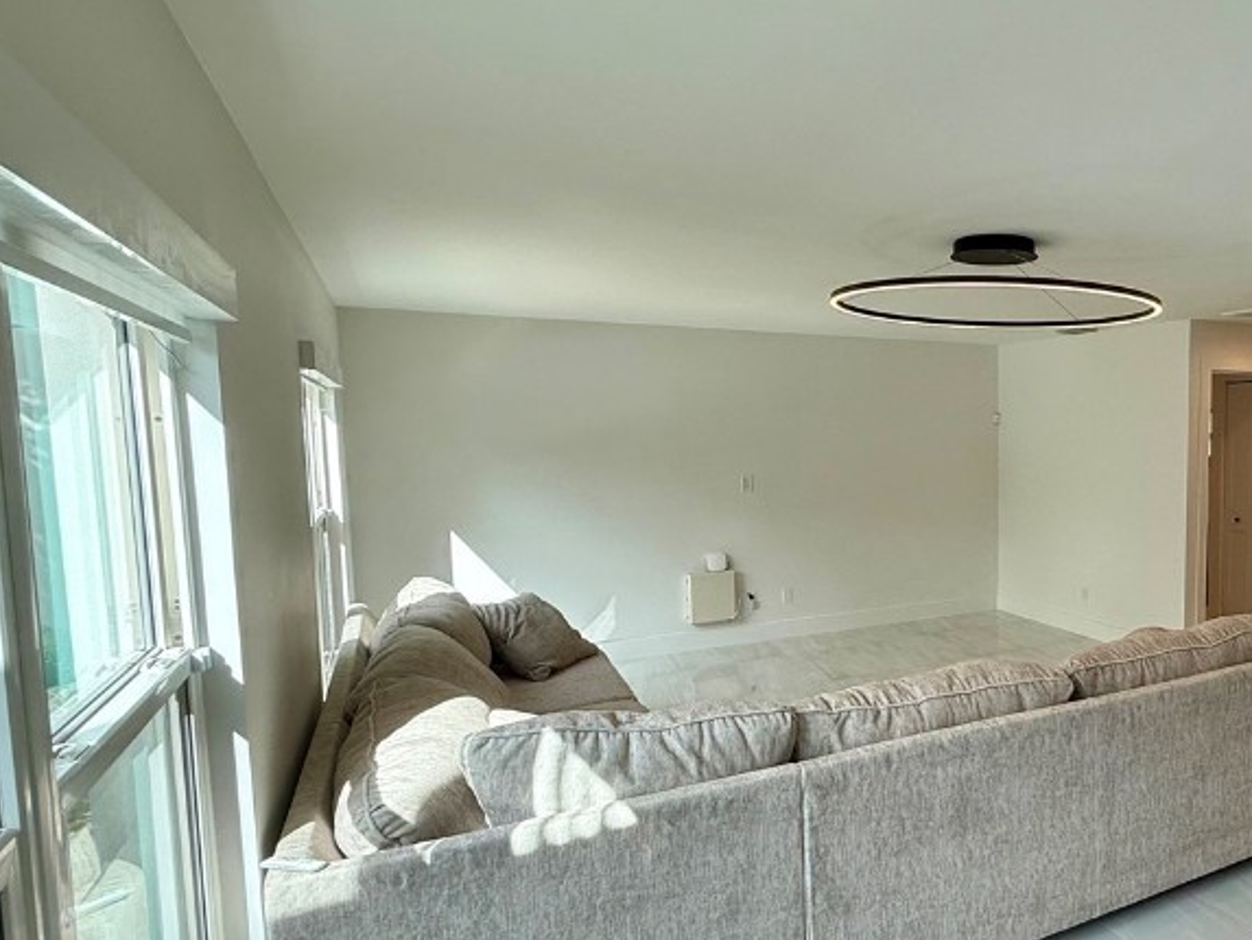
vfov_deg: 54.8
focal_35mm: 25
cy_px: 505
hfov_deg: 63.6
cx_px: 996
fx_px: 904
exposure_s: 1/191
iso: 64
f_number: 2.2
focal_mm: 2.22
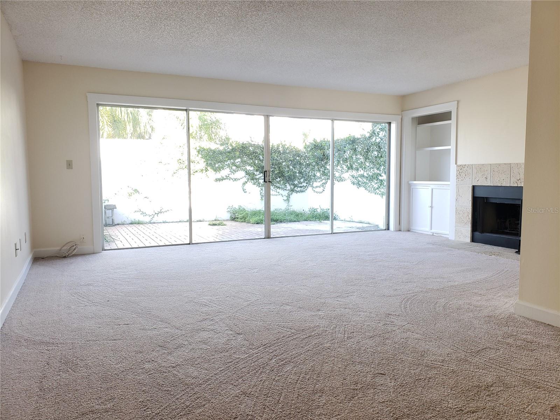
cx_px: 280
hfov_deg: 67.3
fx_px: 421
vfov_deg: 53.1
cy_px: 210
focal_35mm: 26
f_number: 2.4
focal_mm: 4.3
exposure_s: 1/60
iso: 50
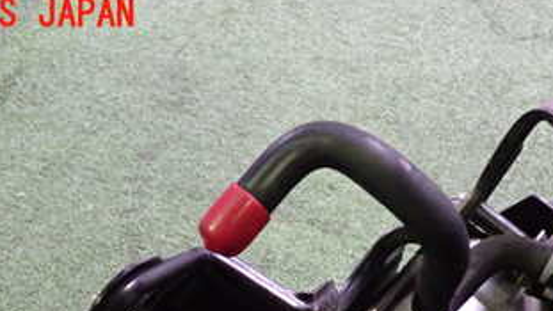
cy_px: 393
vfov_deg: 18.0
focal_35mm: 63
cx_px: 345
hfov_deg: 33.2
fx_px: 924
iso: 800
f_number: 2.3
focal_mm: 5.4
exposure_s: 1/30
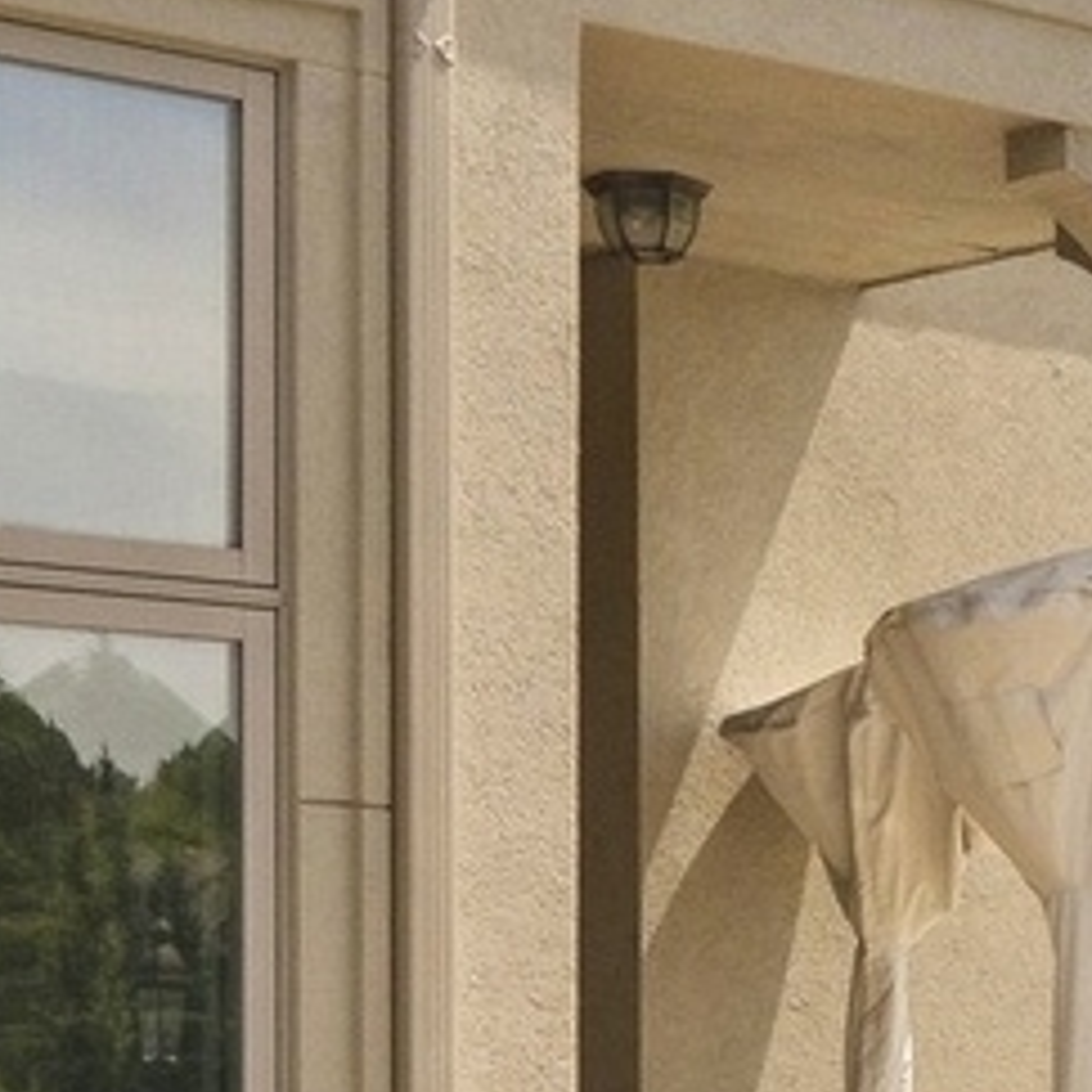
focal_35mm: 102
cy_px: 1034
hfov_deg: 15.2
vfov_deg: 16.8
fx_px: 3640
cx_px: 1829
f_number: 8
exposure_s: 1/3200
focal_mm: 12
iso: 200
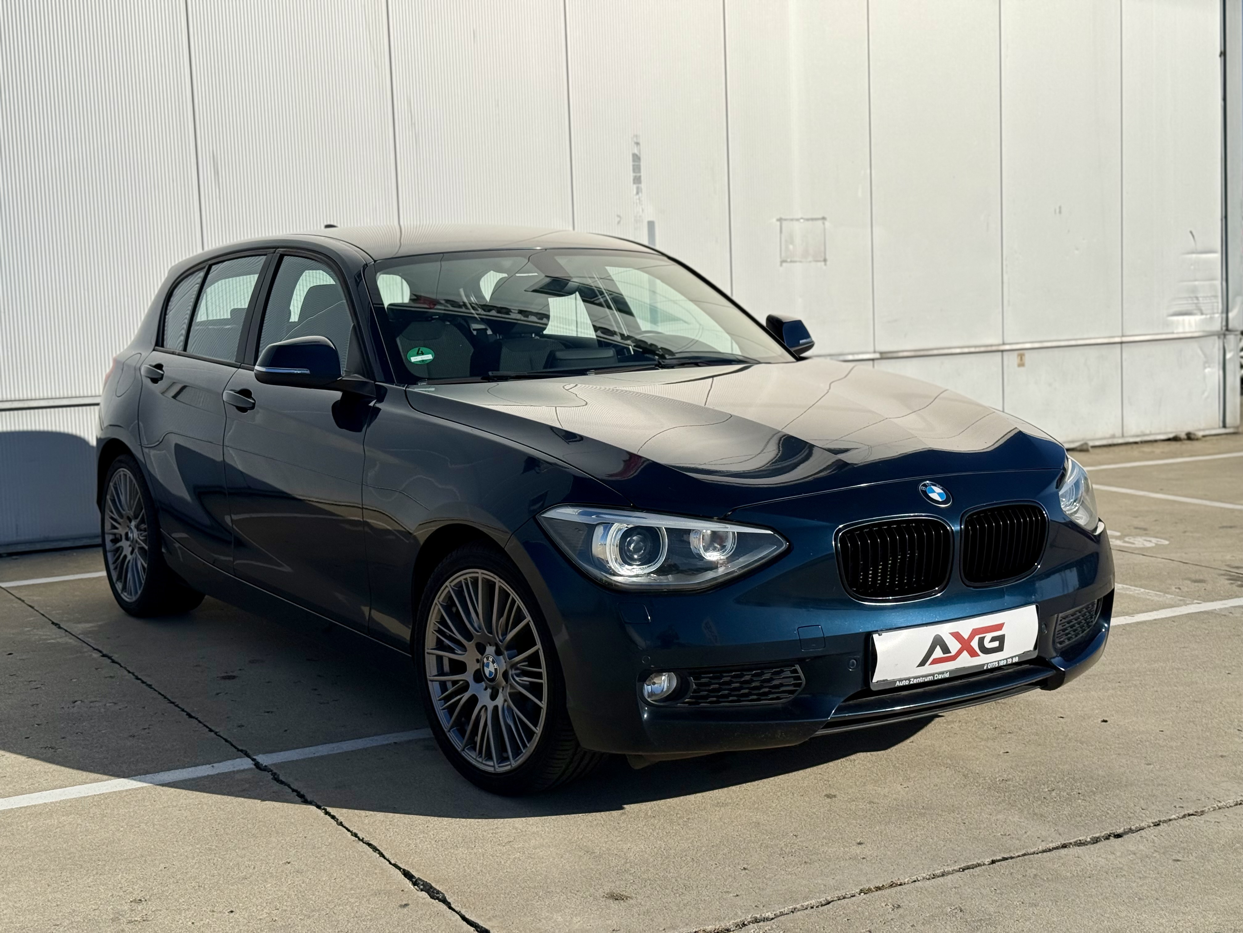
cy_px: 466
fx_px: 1724
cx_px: 622
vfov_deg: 30.3
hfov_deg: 39.7
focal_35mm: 48
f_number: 1.78
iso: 50
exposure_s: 1/11364
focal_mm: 6.76
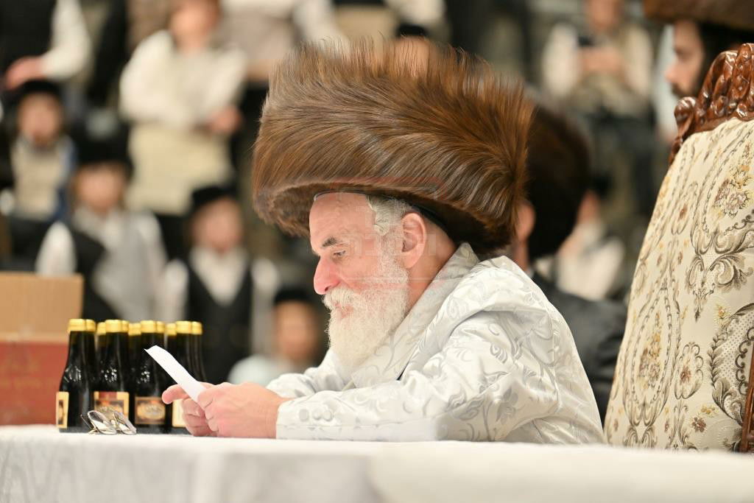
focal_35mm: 200
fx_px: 4189
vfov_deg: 6.9
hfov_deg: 10.3
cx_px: 377
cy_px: 252
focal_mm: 200
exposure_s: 1/800
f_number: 2.8
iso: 800
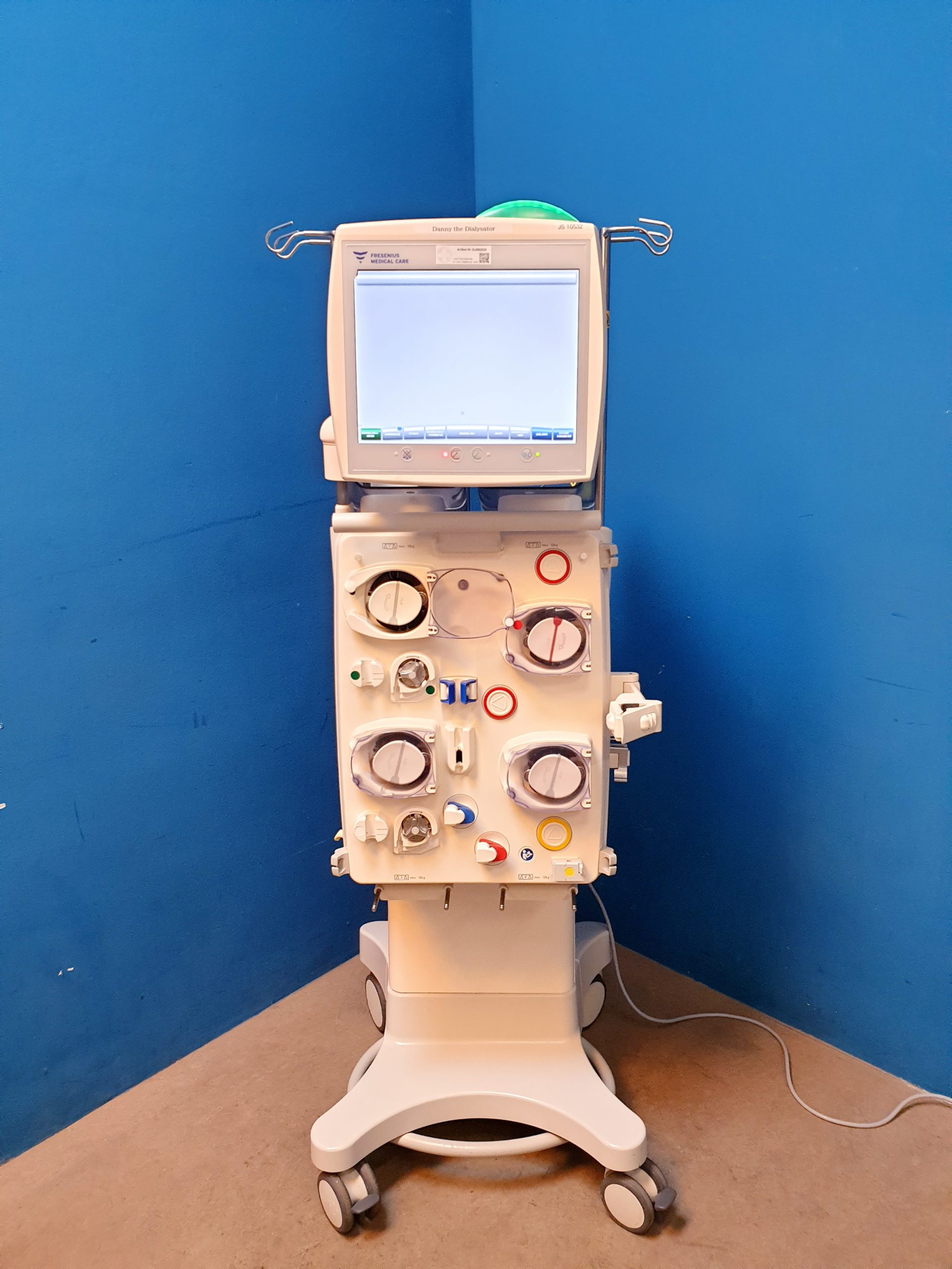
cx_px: 476
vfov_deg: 67.3
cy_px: 634
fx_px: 953
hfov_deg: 53.1
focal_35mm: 26
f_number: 2.4
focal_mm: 4.3
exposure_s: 1/50
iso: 200
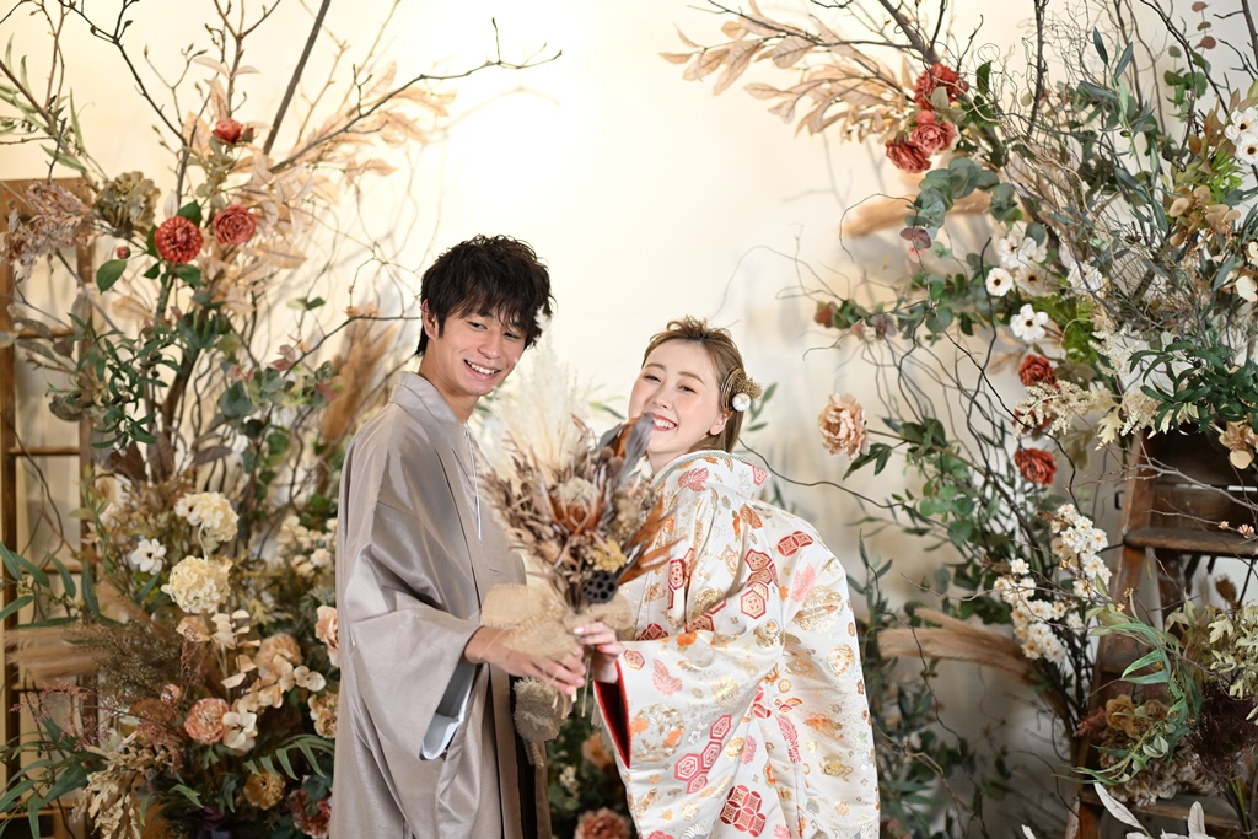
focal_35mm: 50
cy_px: 420
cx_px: 629
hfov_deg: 39.6
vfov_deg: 27.0
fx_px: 1747
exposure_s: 1/160
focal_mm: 50
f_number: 1.4
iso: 1250
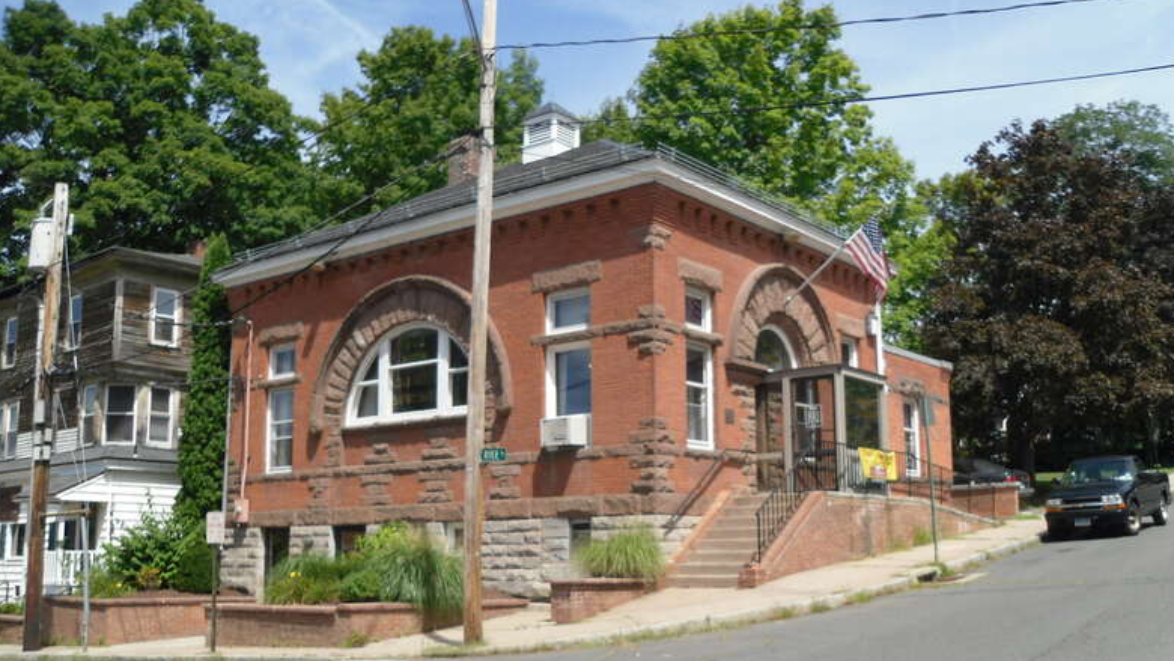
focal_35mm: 38
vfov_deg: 31.2
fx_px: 1183
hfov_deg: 52.8
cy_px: 349
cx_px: 593
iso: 80
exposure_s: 1/107
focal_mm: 6
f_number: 8.1
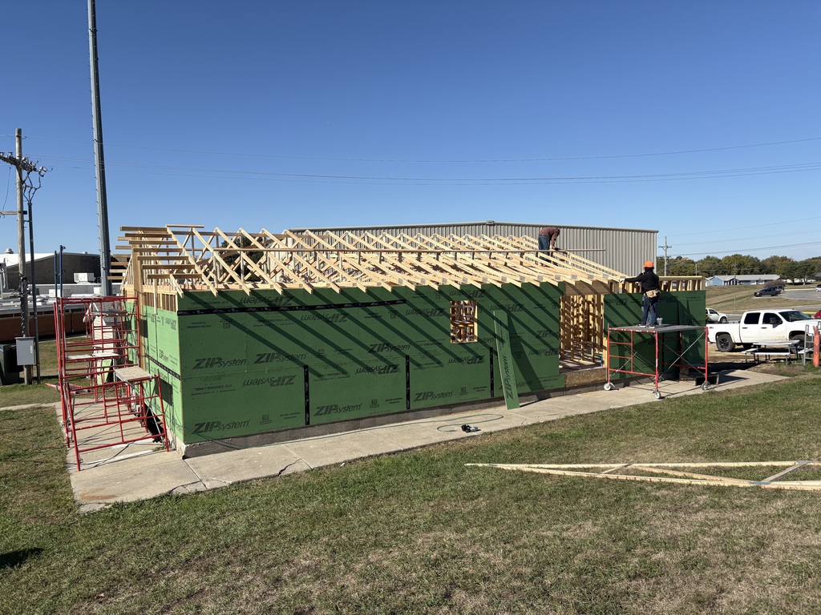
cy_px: 308
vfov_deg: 53.1
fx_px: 617
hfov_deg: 67.3
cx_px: 410
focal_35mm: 26
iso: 50
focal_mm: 5.96
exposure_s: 1/4329
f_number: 1.6
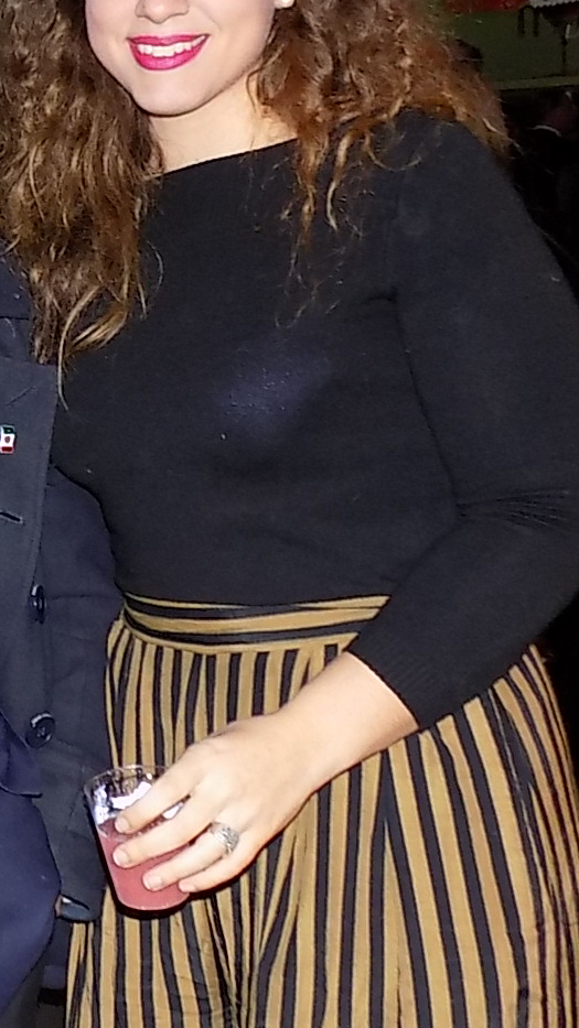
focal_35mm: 61
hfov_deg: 17.4
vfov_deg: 34.0
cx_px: -334
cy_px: 328
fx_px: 1664
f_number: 3.1
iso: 200
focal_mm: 4
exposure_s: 1/30
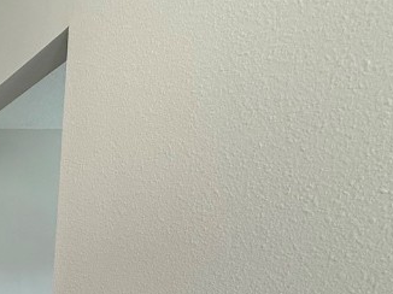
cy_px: 340
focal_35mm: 44
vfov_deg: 29.0
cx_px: -218
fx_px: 499
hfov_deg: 27.1
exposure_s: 1/120
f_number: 2.2
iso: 200
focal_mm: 2.22
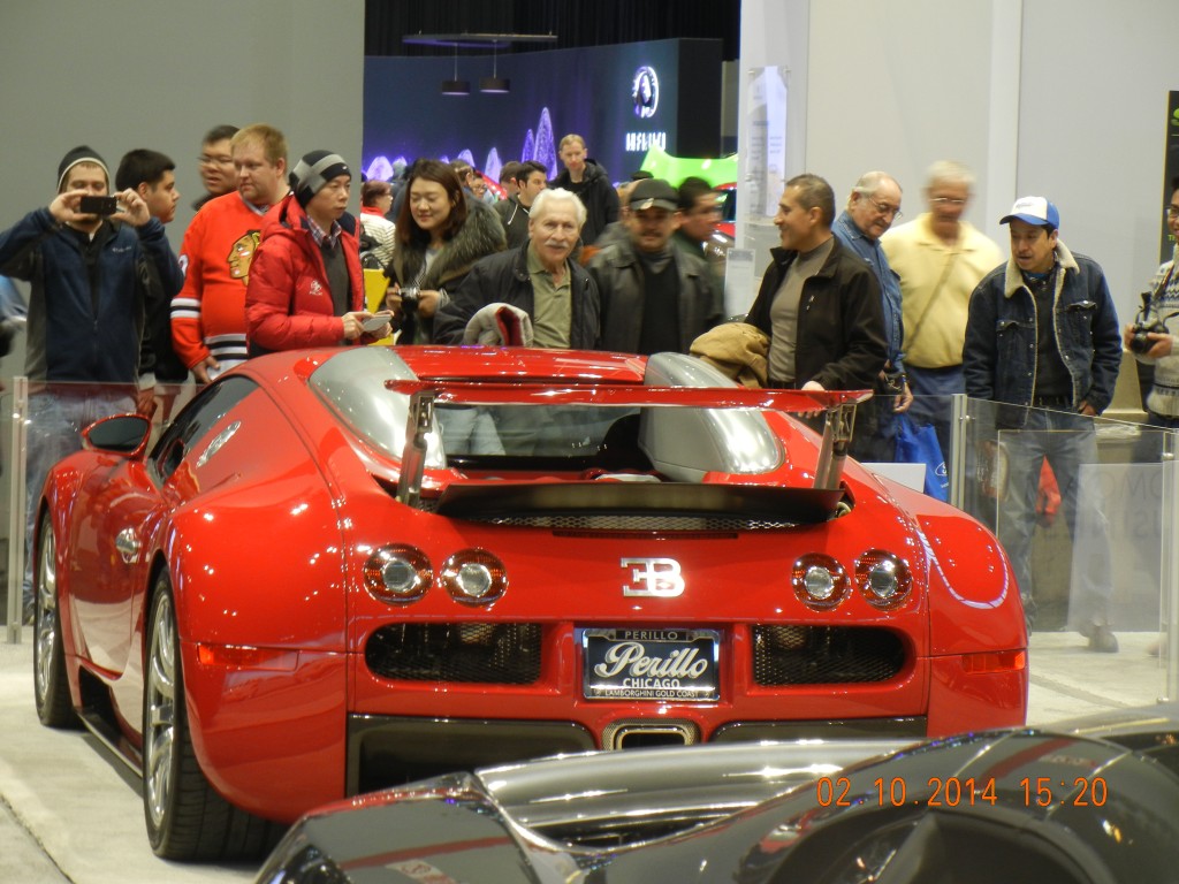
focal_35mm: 152
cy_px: 442
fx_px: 5177
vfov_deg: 9.8
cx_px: 590
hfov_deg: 13.0
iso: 200
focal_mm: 27.4
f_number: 4.6
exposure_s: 1/12.8
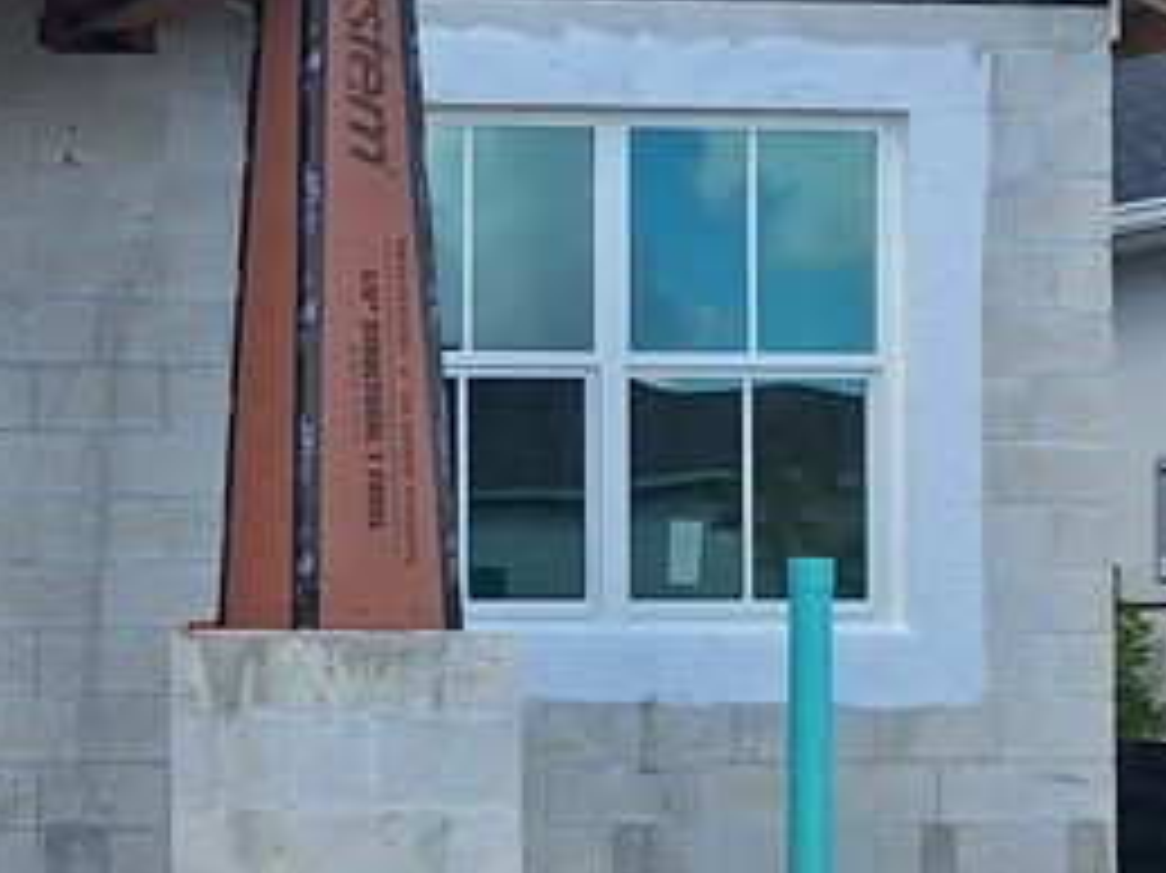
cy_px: 594
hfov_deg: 17.3
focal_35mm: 91
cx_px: -963
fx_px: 3064
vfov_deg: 16.2
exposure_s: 1/2041
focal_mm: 5.54
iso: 40
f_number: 1.8
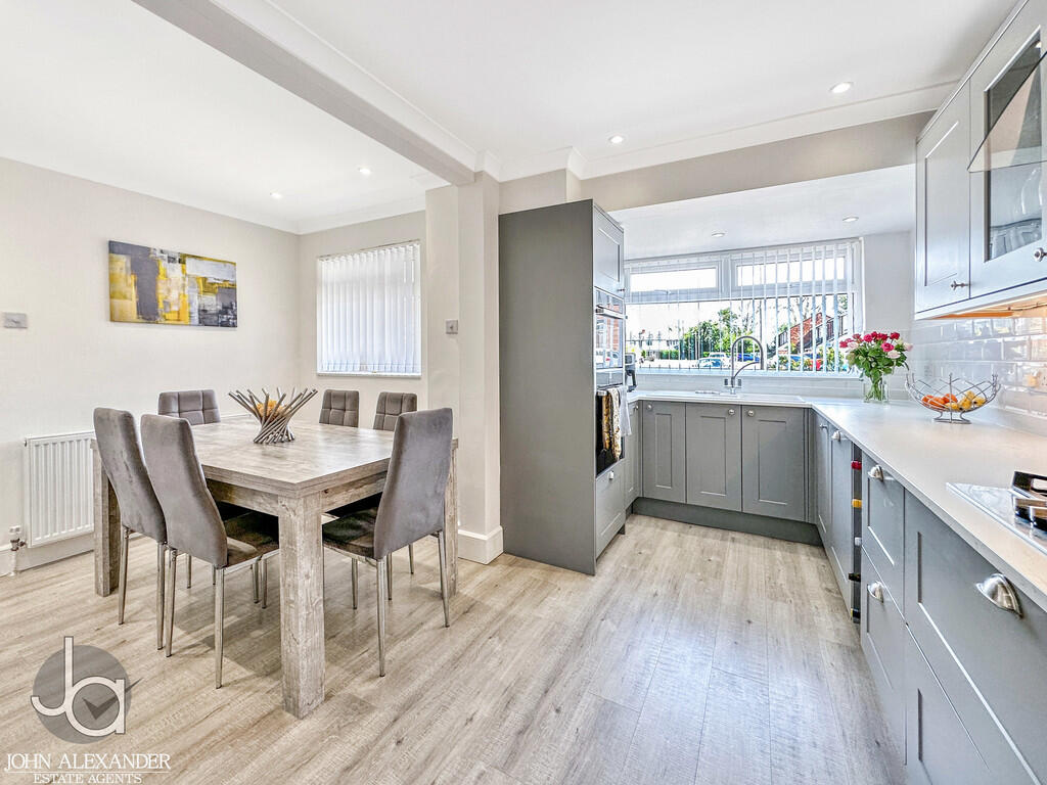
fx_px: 423
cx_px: 524
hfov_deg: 102.1
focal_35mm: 14
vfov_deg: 85.7
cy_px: 392
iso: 80
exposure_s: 1/100
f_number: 2.2
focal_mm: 2.22
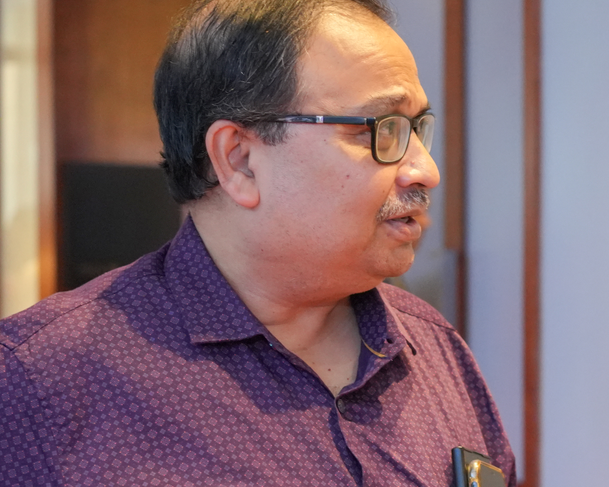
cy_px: 344
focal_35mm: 98
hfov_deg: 19.1
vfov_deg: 15.7
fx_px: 1766
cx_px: 575
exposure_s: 1/200
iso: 4000
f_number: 2.8
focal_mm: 35
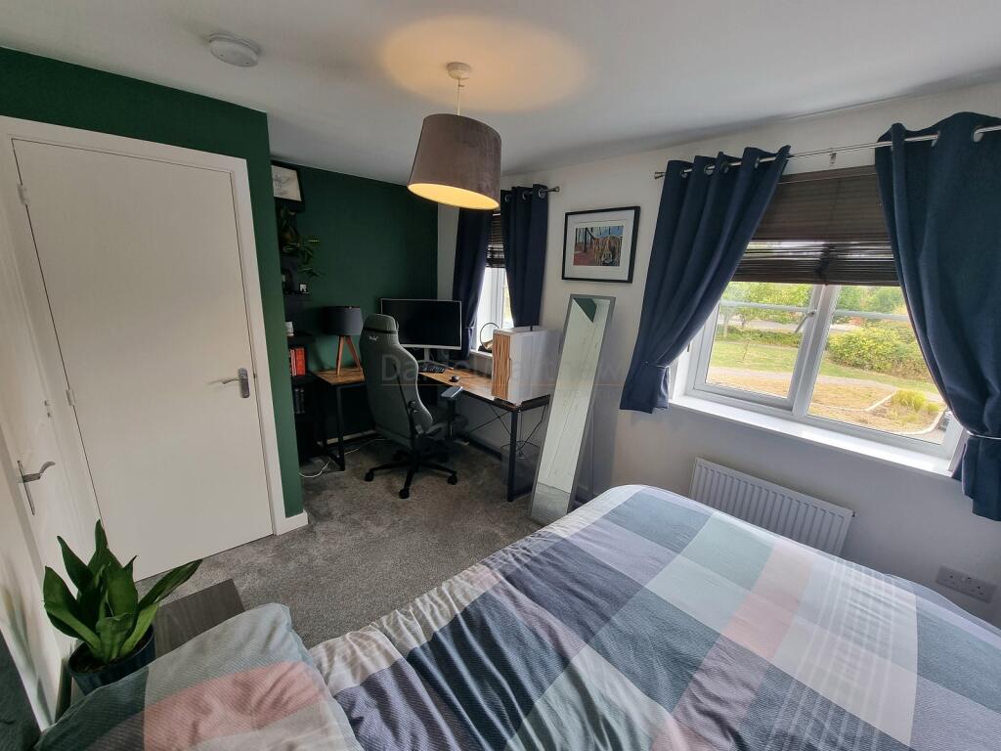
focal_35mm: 13
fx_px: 376
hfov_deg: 106.2
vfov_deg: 89.9
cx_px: 500
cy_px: 376
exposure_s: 1/60.2
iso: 64
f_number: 2.2
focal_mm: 2.2
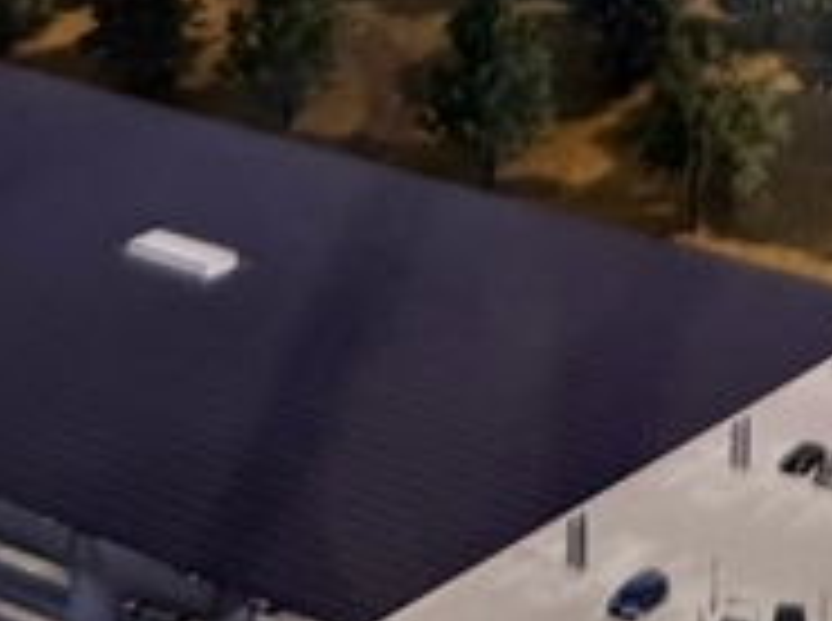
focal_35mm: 156
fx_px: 3742
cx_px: 1178
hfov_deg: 12.2
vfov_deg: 8.1
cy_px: -1228
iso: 80
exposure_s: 1/539
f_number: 1.78
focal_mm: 6.76
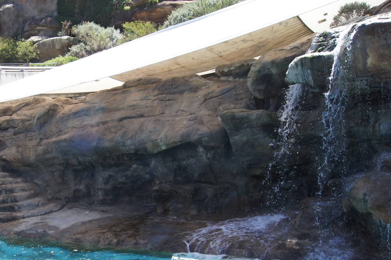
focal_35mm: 44
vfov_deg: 30.1
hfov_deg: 42.3
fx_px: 478
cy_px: 190
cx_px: 73
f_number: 10
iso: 800
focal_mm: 18
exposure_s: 1/400
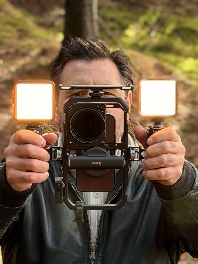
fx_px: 427
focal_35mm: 56
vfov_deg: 34.4
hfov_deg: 26.1
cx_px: 95
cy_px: 128
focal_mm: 6.76
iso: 100
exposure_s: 1/88
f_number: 1.78
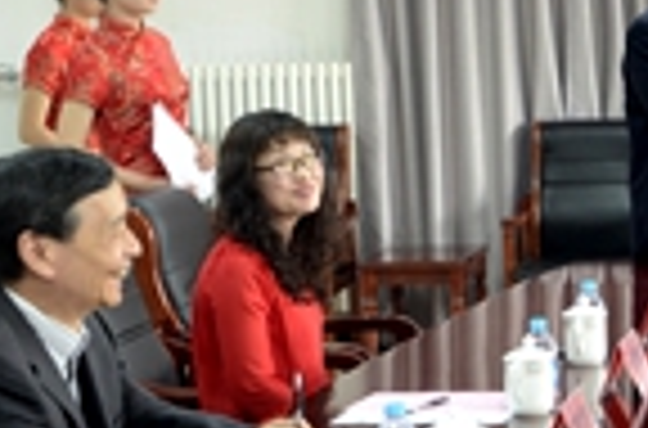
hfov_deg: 15.9
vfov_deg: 11.1
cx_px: 860
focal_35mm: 122
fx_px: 2189
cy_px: 266
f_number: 6.3
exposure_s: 1/15
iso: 640
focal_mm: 26
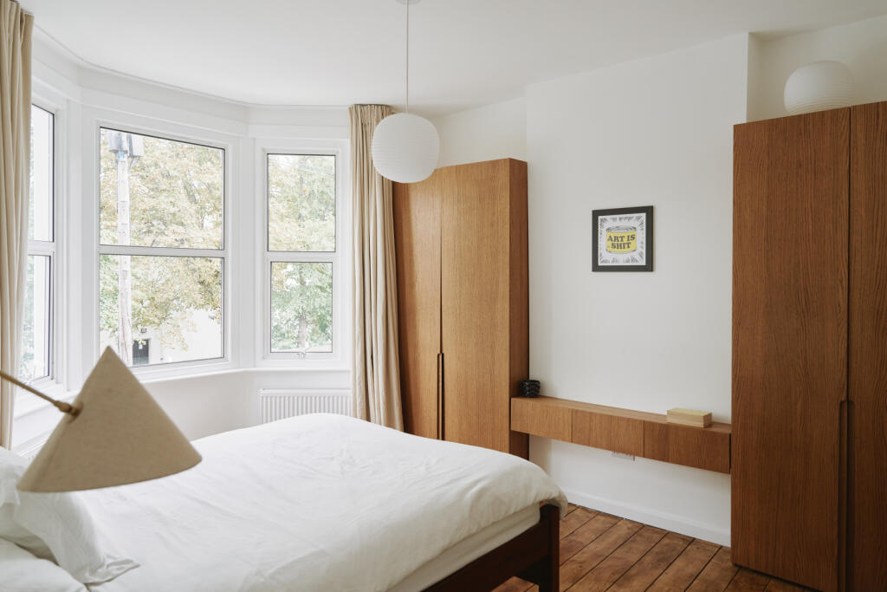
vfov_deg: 53.1
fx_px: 591
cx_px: 444
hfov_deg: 73.7
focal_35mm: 24
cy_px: 296
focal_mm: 24
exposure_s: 1/30
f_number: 4.5
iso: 320
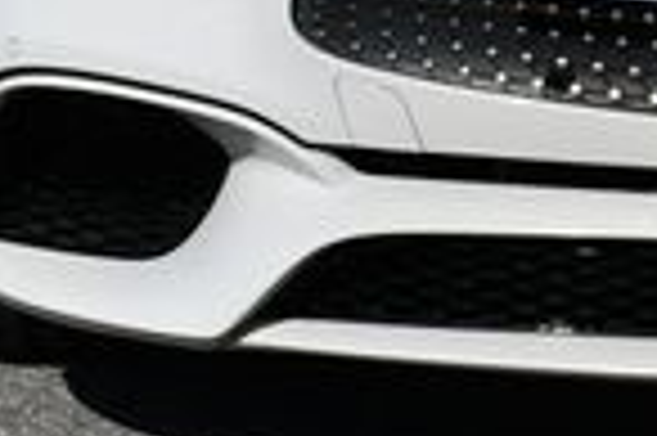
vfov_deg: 3.0
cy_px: -229
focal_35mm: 457
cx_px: 860
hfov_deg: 4.5
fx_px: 8331
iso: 100
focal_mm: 52
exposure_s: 1/500
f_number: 11
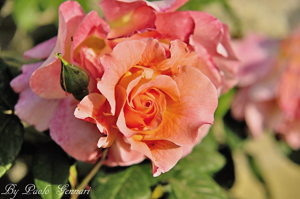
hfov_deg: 13.1
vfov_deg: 8.7
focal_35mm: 158
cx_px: 150
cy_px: 100
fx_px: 1311
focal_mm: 105
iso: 400
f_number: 5.6
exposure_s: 1/3200
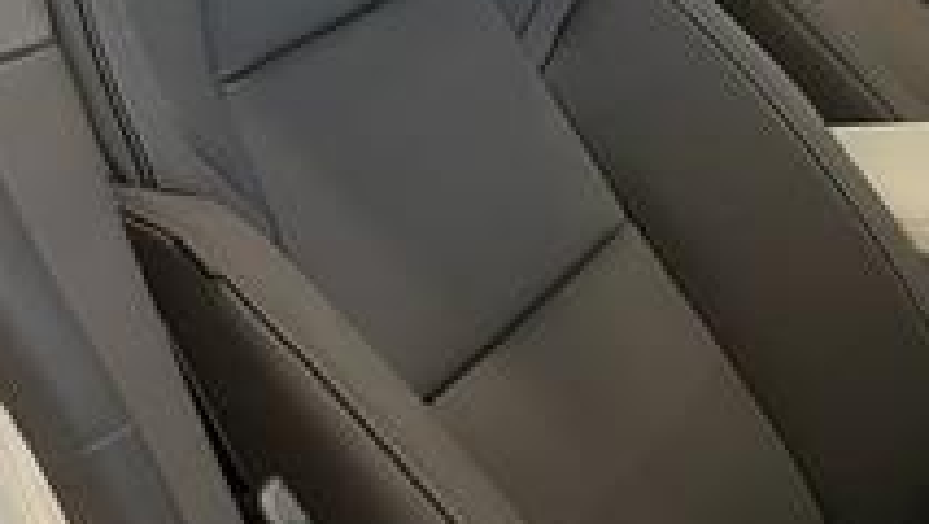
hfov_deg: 21.7
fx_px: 2095
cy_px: 380
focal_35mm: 85
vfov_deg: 14.2
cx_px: 1313
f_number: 1.6
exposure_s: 1/50
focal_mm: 4.2
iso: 250
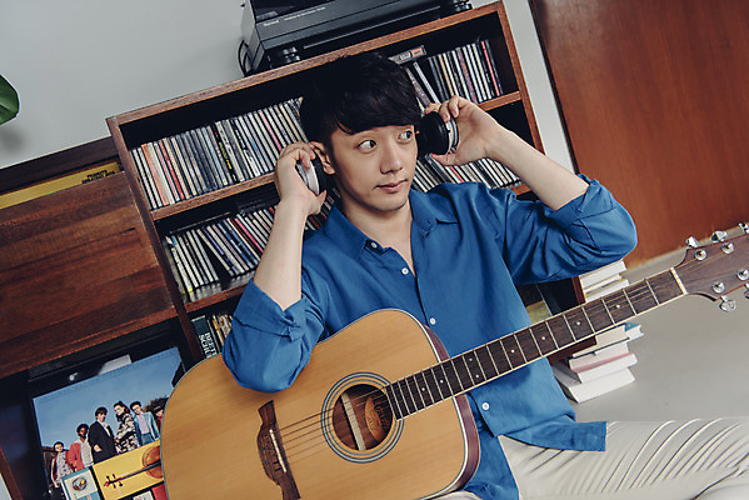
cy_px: 250
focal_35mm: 36
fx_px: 749
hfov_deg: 53.1
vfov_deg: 36.9
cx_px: 374
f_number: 2.8
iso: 320
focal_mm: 36
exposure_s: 1/100
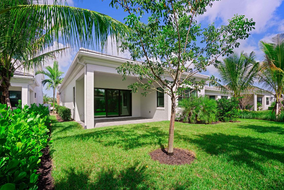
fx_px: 126
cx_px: 142
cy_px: 95
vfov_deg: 73.8
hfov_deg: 96.7
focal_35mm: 16
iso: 50
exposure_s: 1/200
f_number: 8
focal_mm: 16
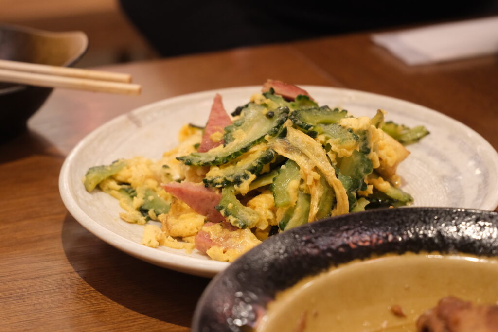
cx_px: 249
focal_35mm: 75
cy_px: 166
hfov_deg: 27.0
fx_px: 1038
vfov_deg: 18.2
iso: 2500
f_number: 4.8
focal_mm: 50
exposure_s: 1/150
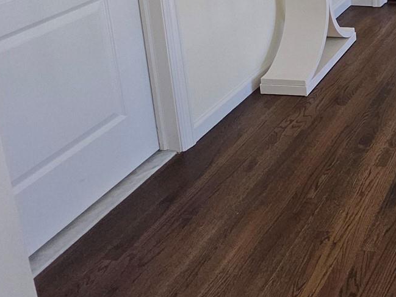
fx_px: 469
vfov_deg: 28.8
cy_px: -88
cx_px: 541
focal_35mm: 41
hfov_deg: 31.9
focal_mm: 2.2
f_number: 1.9
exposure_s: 1/60
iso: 50
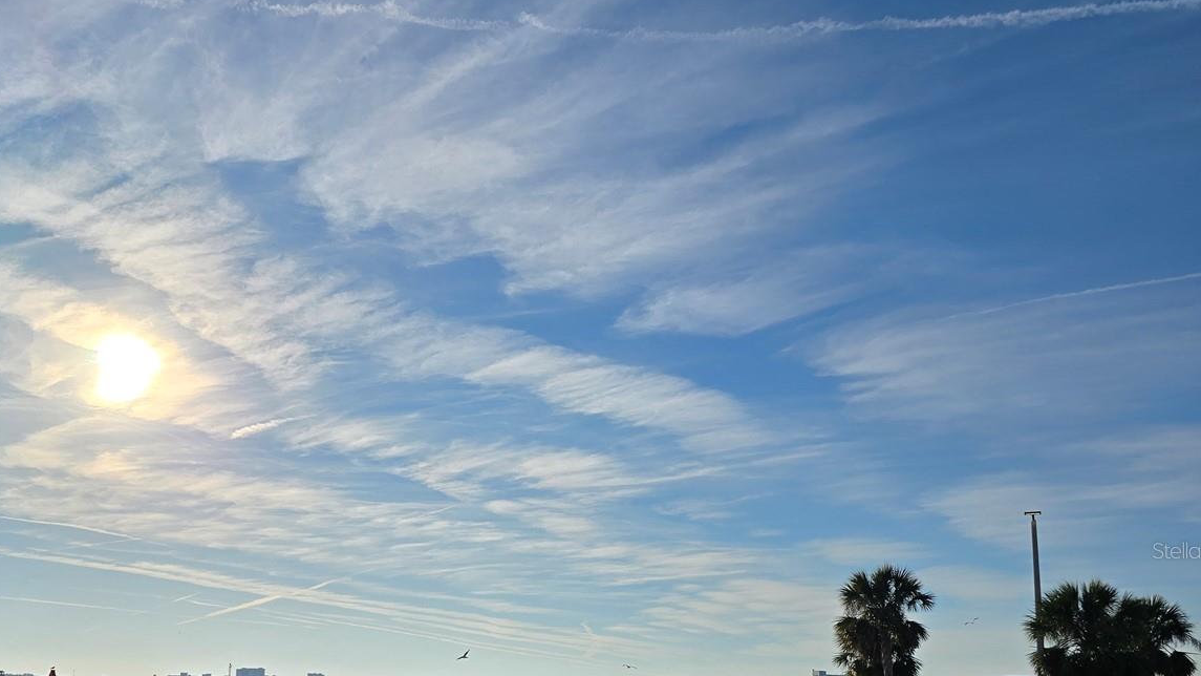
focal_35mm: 35
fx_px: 1115
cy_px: 550
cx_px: 412
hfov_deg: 55.6
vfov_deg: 32.7
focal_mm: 6.3
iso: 12
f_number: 1.7
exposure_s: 1/4539
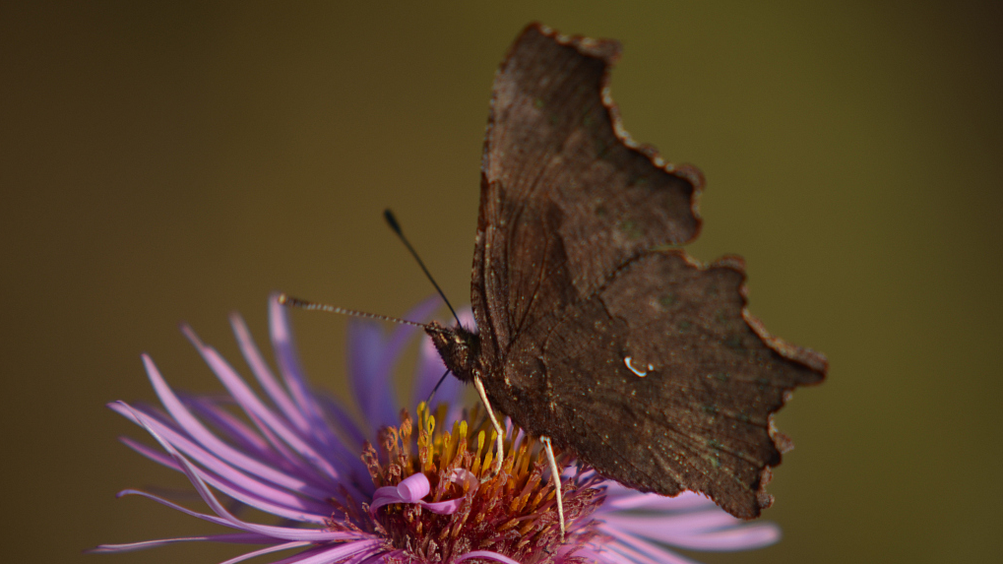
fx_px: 8377
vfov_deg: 3.9
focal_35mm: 315
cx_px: 500
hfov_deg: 6.9
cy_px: 309
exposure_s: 1/500
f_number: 7.1
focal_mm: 200
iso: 100
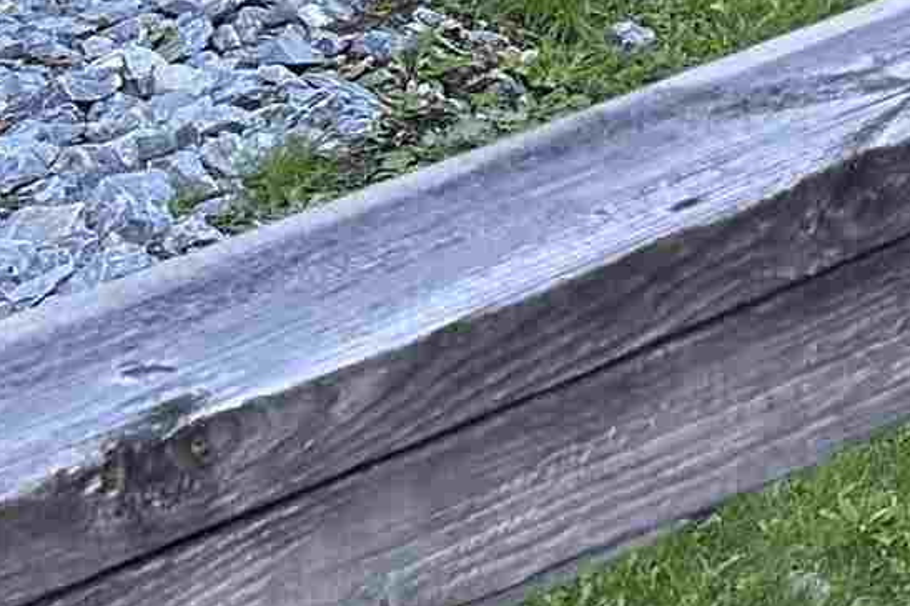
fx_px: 3840
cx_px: 2520
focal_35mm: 152
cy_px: -1159
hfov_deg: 10.5
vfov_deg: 7.9
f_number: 1.5
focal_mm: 5.7
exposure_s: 1/164
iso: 50
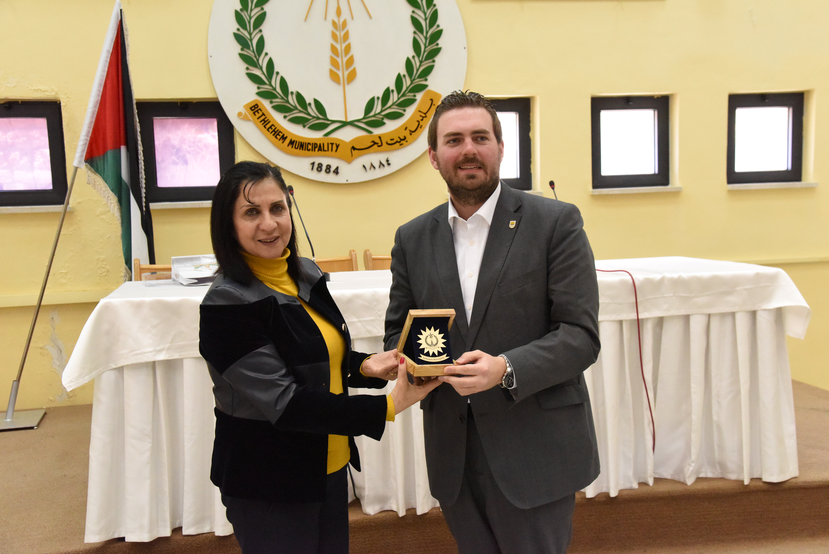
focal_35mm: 44
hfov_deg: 44.5
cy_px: 277
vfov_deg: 30.5
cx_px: 414
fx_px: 1013
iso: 10000
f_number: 7.1
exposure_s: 1/200
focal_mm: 44
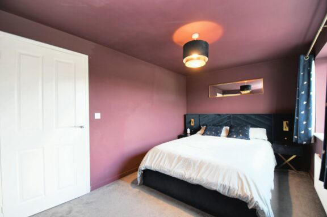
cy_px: 108
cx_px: 164
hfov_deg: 100.4
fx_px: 136
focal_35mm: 15
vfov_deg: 77.2
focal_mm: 10
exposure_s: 1/4
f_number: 3.5
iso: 100
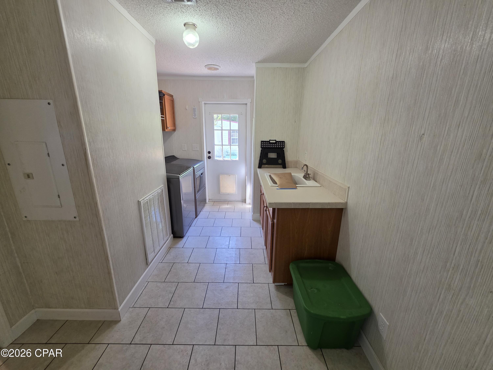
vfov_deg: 89.9
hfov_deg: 106.2
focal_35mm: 13
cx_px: 246
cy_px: 185
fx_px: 185
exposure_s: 1/120
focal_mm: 2.2
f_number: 1.9
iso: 100
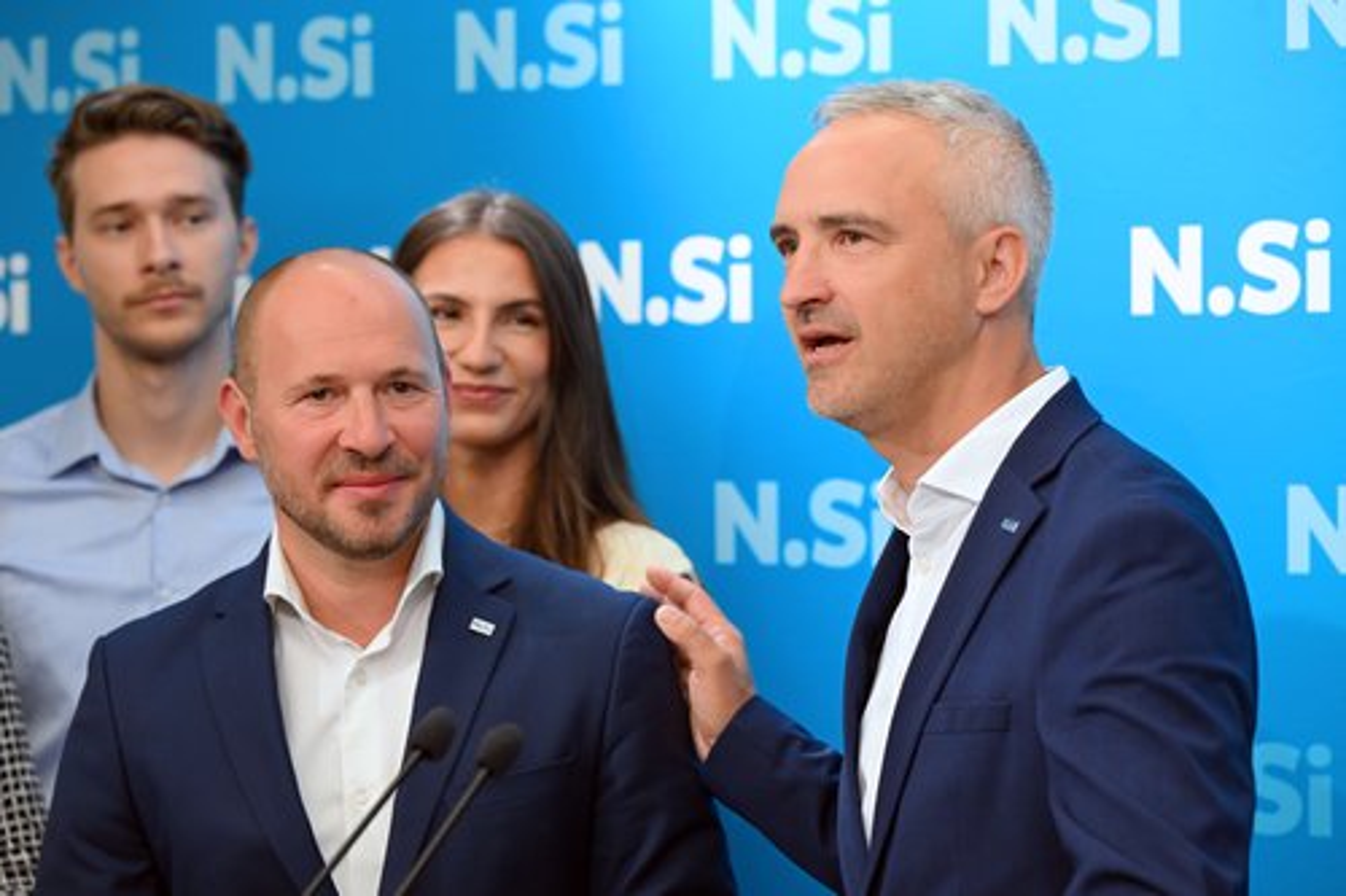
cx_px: 673
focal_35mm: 140
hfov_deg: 14.7
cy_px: 448
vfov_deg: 9.8
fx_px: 5232
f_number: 5
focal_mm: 140
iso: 1600
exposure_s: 1/160
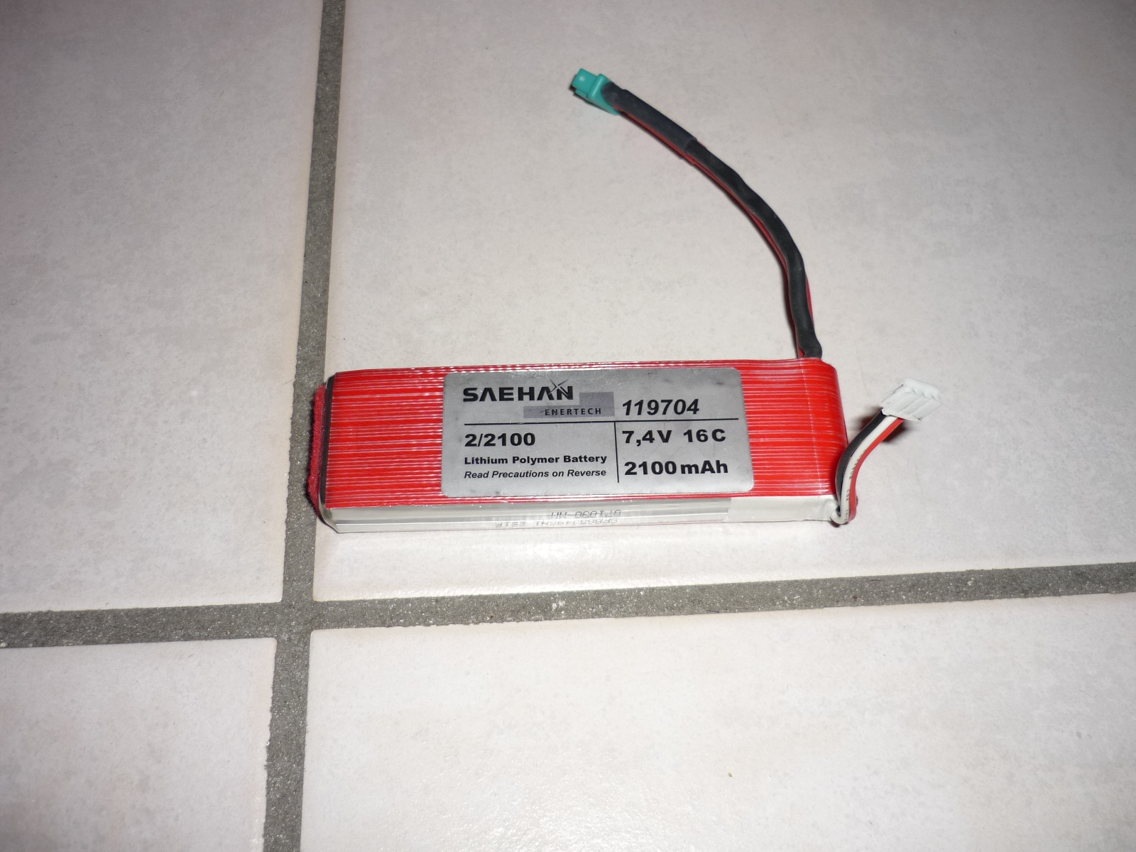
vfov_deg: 42.9
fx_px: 1083
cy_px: 426
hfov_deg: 55.4
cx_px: 568
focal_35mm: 33
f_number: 2.8
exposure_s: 1/30
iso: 100
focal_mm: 5.5
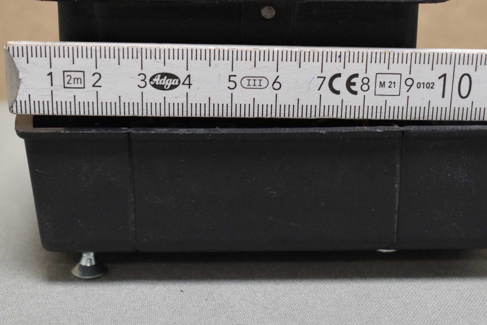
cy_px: 118
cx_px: 275
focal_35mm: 69
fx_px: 933
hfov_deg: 29.2
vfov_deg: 19.7
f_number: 5.6
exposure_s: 1/60
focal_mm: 34
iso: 450
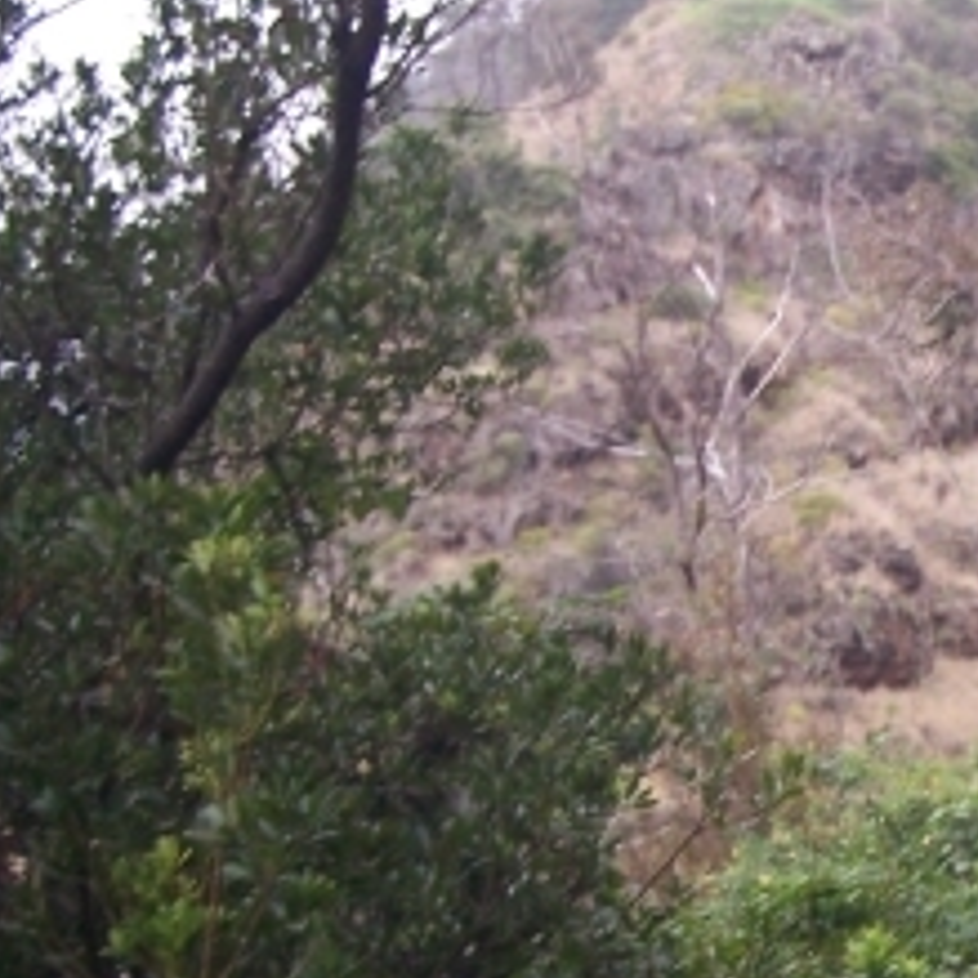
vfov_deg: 17.9
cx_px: 1130
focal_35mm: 97
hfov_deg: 17.2
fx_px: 3101
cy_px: 621
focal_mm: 6.7
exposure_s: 1/20
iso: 140
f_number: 2.8
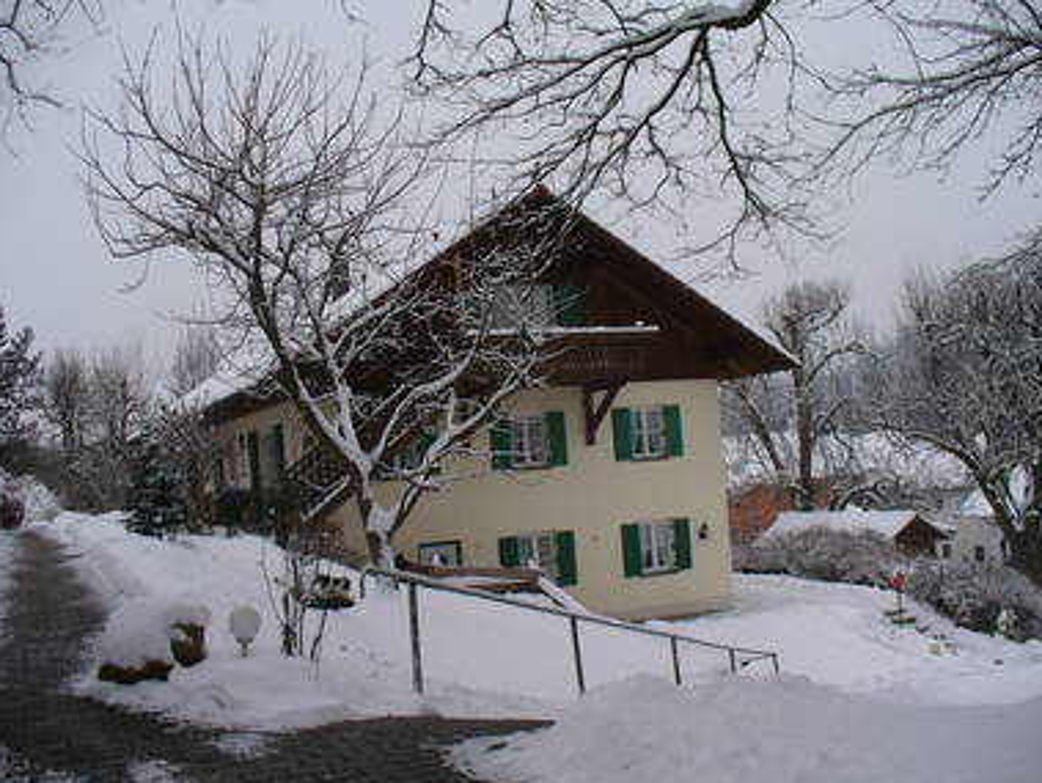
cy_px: 390
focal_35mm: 39
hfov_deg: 47.8
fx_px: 1175
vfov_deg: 36.9
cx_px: 498
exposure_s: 1/400
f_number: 2.8
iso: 64
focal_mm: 6.1
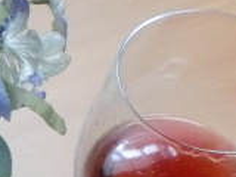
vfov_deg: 10.5
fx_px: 954
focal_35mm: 140
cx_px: -119
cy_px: 171
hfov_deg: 13.3
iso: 400
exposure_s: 1/60
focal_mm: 6.3
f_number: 3.1
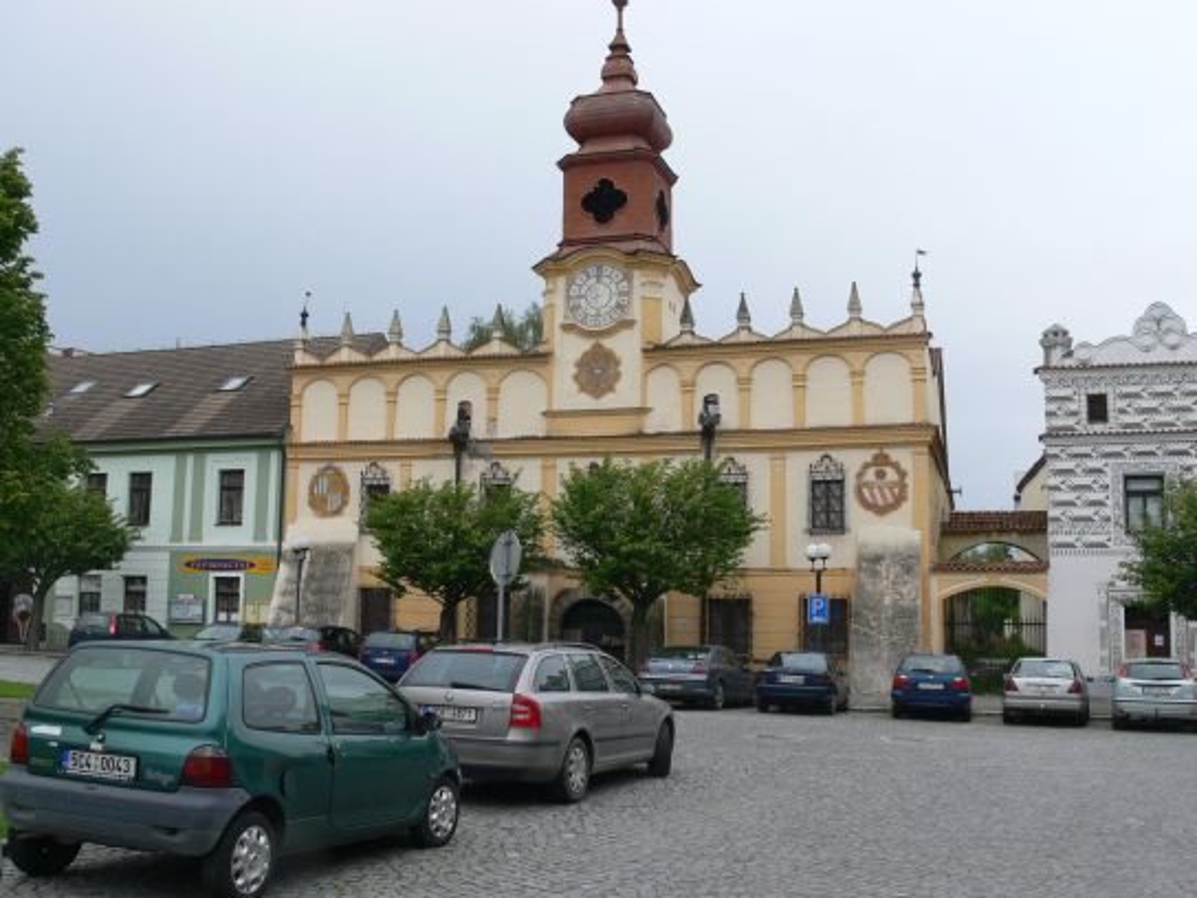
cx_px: 598
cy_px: 449
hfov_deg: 52.6
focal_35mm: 35
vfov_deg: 40.7
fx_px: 1210
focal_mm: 7.4
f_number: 5.6
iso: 100
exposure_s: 1/200
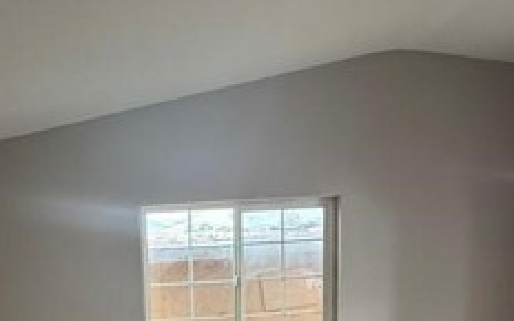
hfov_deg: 45.9
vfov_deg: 27.7
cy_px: 376
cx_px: 106
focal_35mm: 41
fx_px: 574
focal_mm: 2.22
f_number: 2.2
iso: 400
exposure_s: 1/120
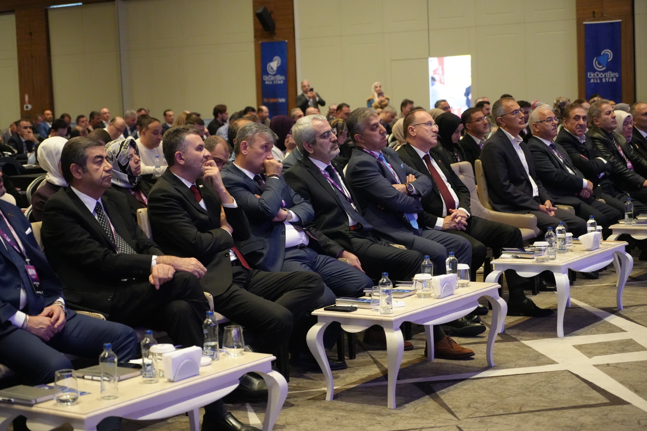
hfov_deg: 28.8
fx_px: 1258
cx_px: 324
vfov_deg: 19.5
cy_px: 216
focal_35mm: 70
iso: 10000
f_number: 4
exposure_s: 1/160
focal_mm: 70
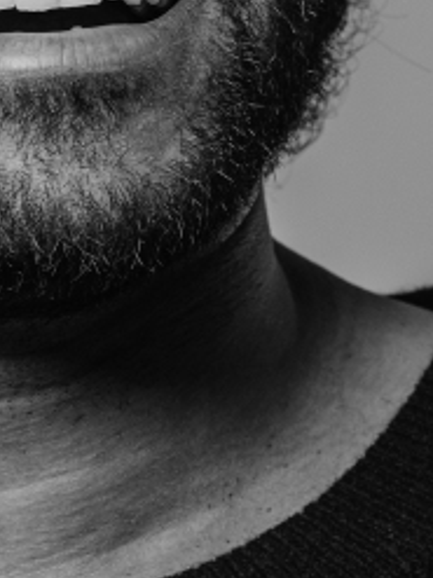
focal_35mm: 234
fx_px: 3906
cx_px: 5
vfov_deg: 8.5
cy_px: 297
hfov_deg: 6.3
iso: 100
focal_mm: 50
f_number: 5.6
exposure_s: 1/125
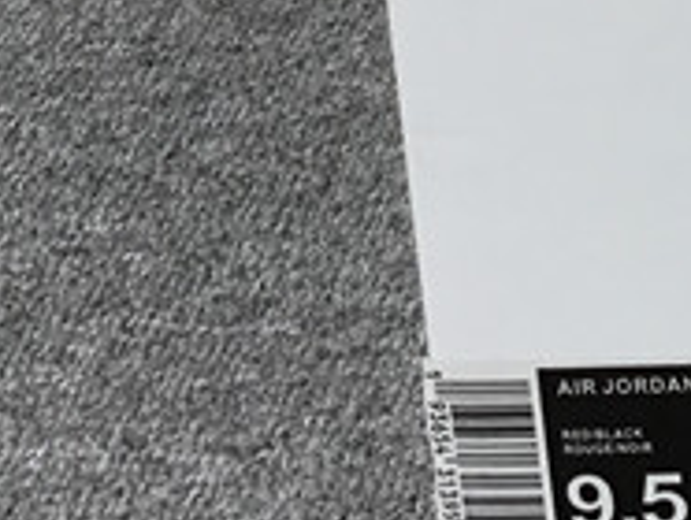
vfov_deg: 9.4
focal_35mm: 150
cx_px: 1129
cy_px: -477
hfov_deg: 12.3
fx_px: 2998
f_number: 2.4
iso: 25
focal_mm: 3.3
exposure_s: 1/243
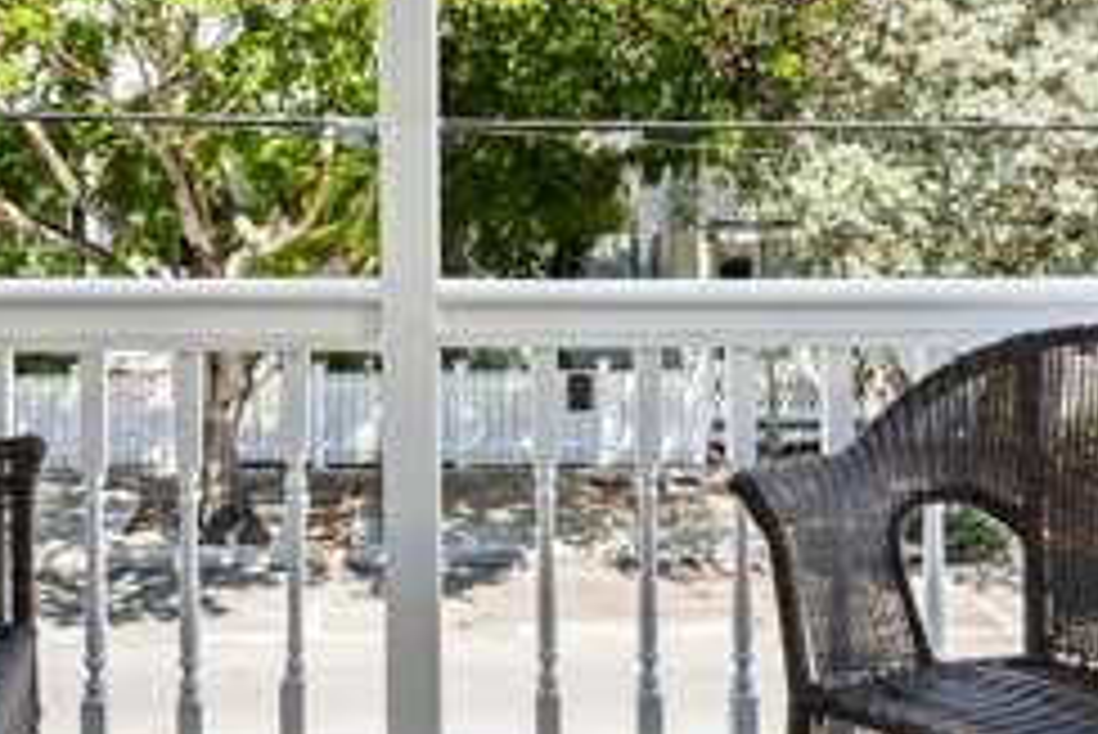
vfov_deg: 30.3
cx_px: 398
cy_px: 509
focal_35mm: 44
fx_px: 1343
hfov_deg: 44.0
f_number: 8
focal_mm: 14
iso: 100
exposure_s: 1/50
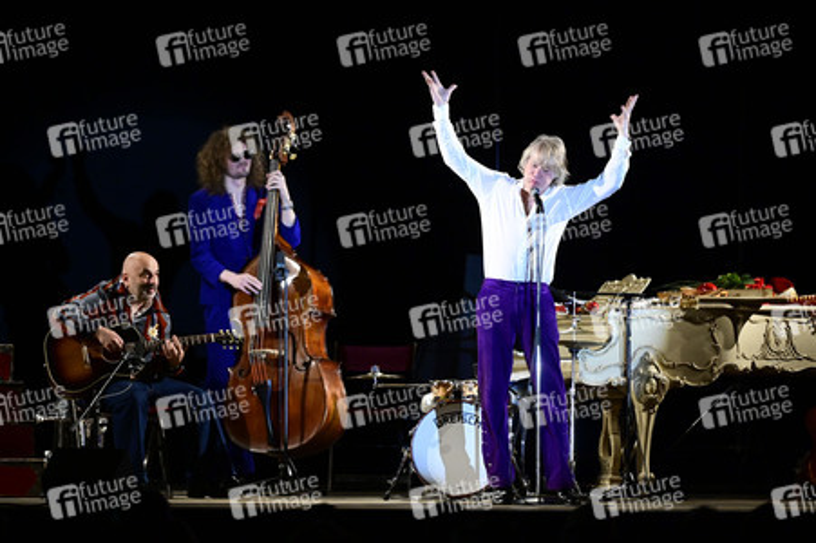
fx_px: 4530
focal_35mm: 200
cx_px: 408
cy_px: 272
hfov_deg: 10.3
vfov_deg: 6.9
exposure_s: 1/320
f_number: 3.2
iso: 6400
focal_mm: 200
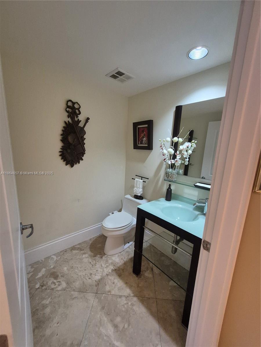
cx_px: 130
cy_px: 174
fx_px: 131
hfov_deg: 89.9
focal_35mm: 13
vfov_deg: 106.2
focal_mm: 1.74
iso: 1000
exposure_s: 1/60
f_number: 2.2
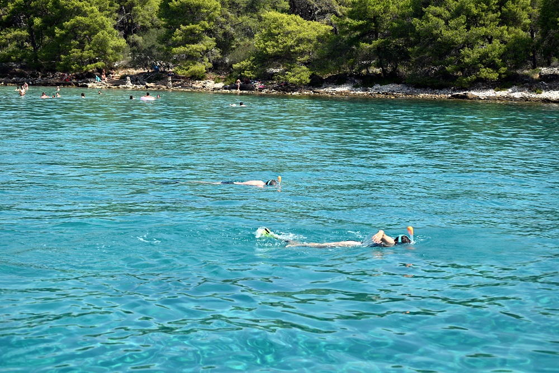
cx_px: 280
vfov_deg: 19.5
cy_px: 186
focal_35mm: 70
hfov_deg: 28.8
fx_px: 1087
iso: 110
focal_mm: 70
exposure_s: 1/500
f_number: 5.6
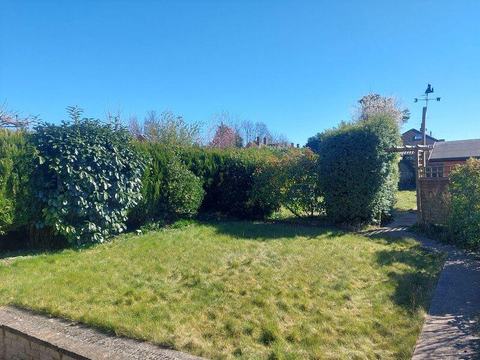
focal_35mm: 24
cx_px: 240
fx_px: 333
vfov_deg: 56.8
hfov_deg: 71.6
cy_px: 180
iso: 40
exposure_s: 1/897
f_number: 1.8
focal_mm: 5.23
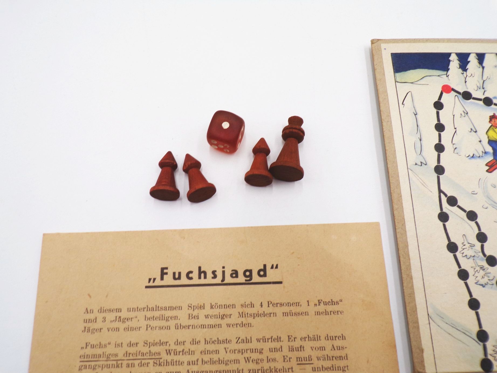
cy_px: 186
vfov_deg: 56.8
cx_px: 248
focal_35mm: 24
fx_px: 345
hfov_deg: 71.6
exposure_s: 1/40
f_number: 4.4
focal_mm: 4.3
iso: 80
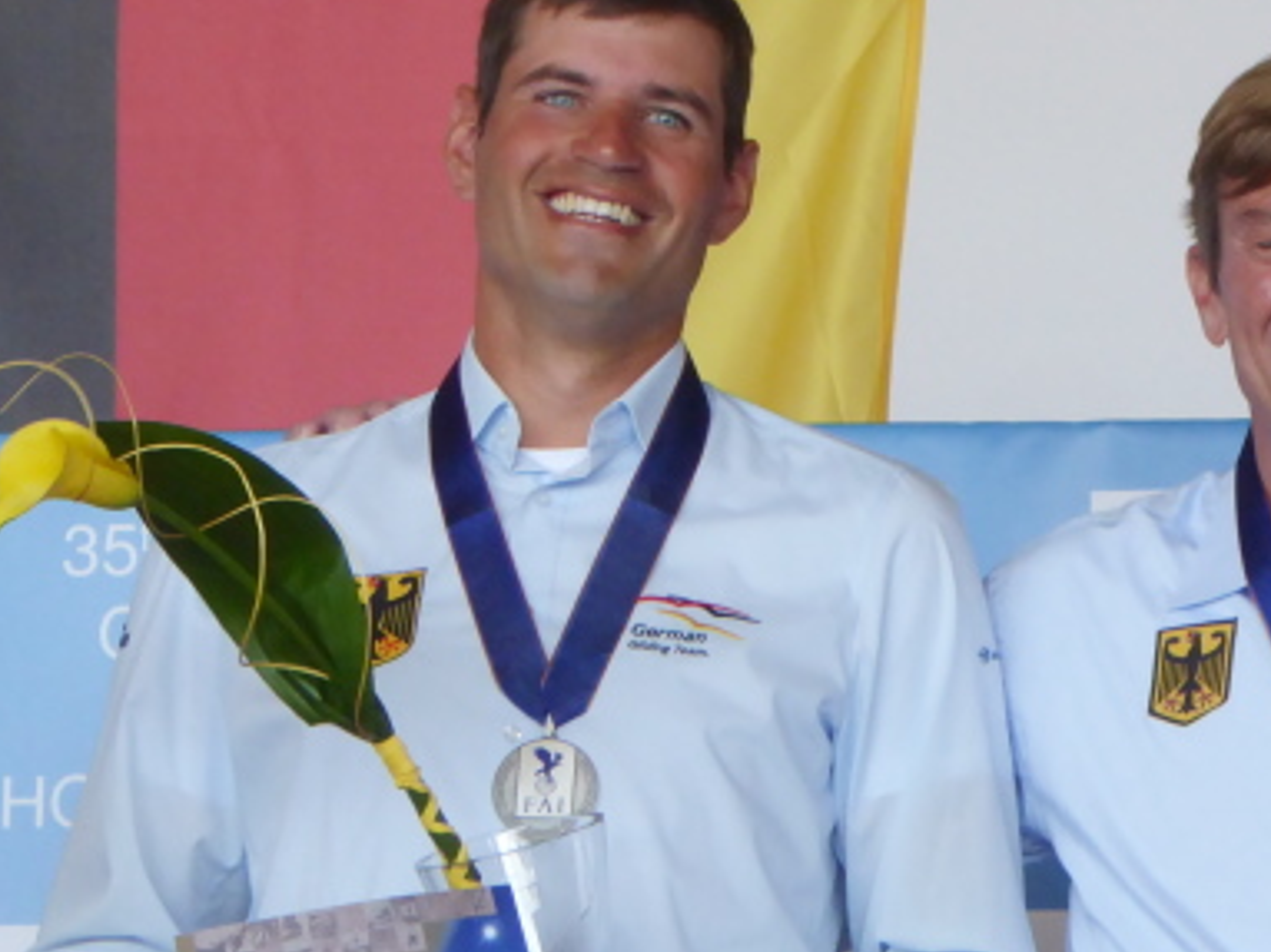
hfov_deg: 5.3
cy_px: 388
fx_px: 13581
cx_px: 1311
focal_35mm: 370
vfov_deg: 4.0
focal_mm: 28.7
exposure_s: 1/80
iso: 320
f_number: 5.5
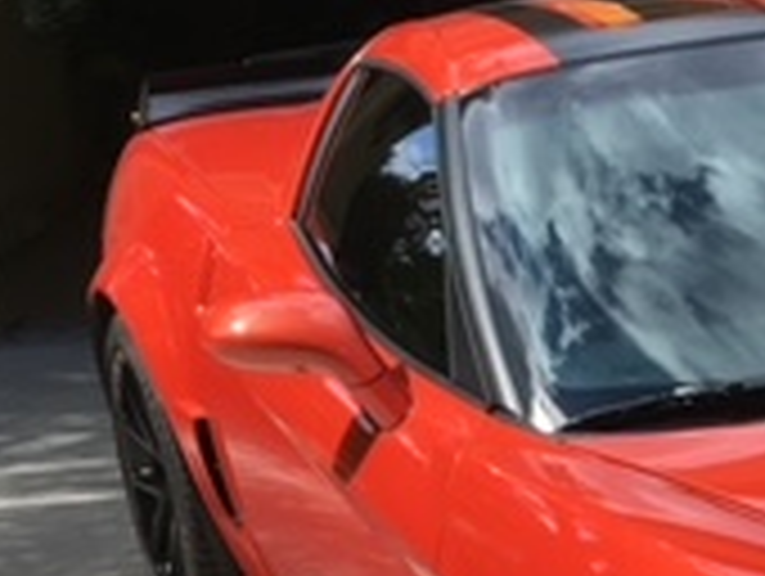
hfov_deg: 17.0
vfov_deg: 12.9
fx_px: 2412
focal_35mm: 109
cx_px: 981
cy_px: 850
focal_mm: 4.15
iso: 25
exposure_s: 1/1304
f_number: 2.2
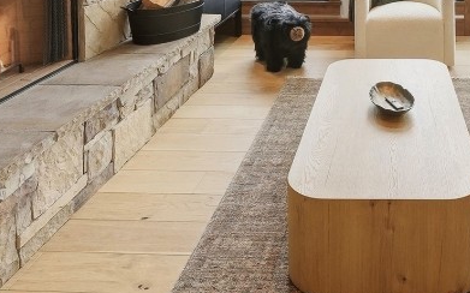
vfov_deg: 28.5
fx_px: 461
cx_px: 387
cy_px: -94
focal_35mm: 36
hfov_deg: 50.2
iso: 400
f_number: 7.1
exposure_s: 1/200
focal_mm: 12
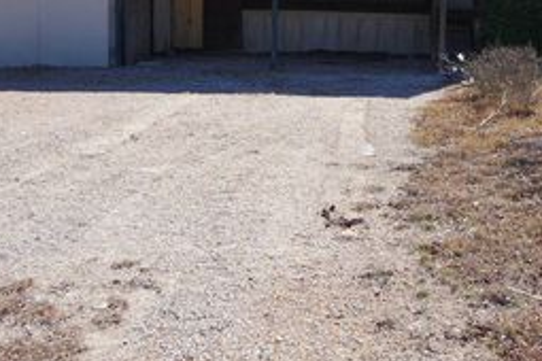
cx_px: 395
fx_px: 798
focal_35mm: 53
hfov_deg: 36.8
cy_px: 45
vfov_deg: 24.9
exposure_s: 1/400
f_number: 7.1
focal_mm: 18
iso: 200
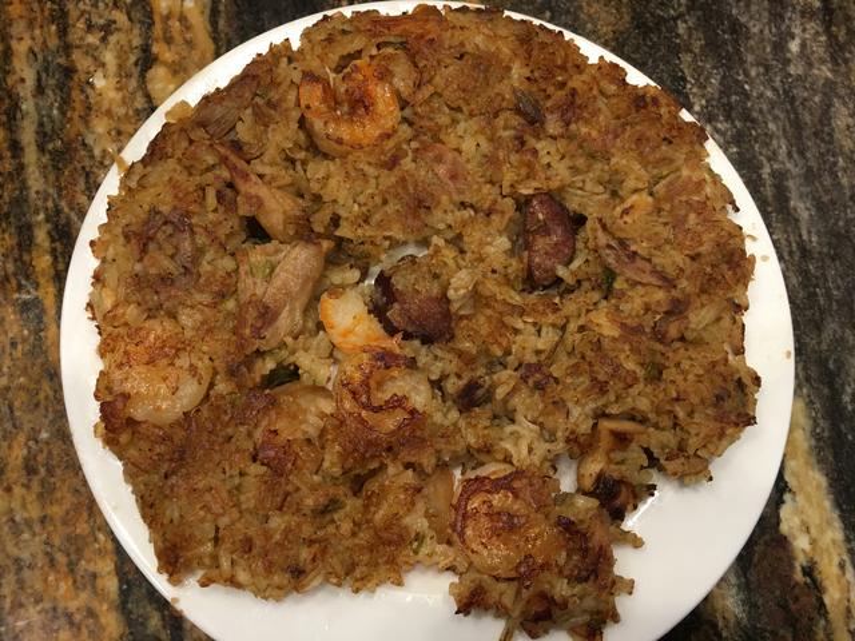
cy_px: 320
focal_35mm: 29
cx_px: 428
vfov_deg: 48.2
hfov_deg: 61.7
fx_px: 716
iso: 100
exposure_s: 1/30
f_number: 2.2
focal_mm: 4.15
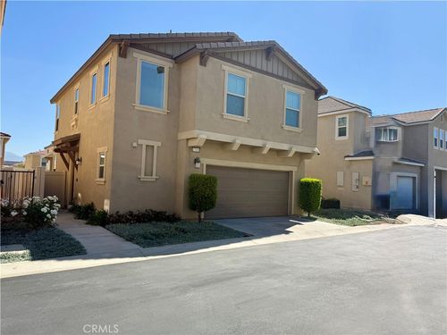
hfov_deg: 71.6
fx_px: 310
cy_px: 168
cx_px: 224
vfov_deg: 56.8
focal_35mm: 24
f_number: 1.78
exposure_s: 1/4405
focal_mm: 6.76
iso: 80
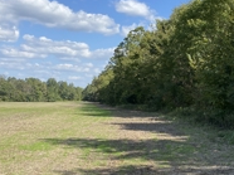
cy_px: 49
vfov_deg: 25.8
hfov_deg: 32.4
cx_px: 218
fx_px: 378
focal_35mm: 56
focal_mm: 4.25
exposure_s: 1/2066
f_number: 1.8
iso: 32
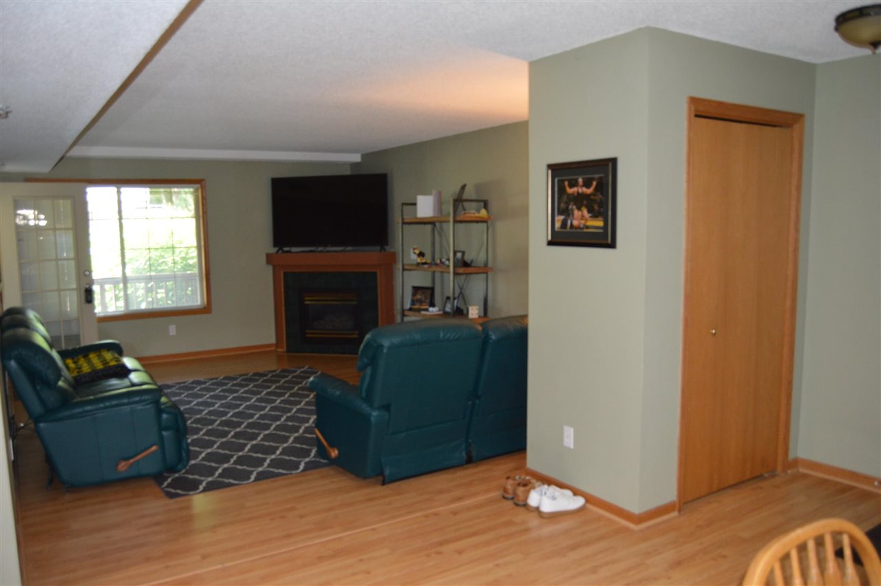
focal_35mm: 27
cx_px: 440
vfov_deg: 47.8
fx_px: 660
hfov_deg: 67.4
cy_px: 293
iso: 900
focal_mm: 18
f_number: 3.5
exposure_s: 1/60
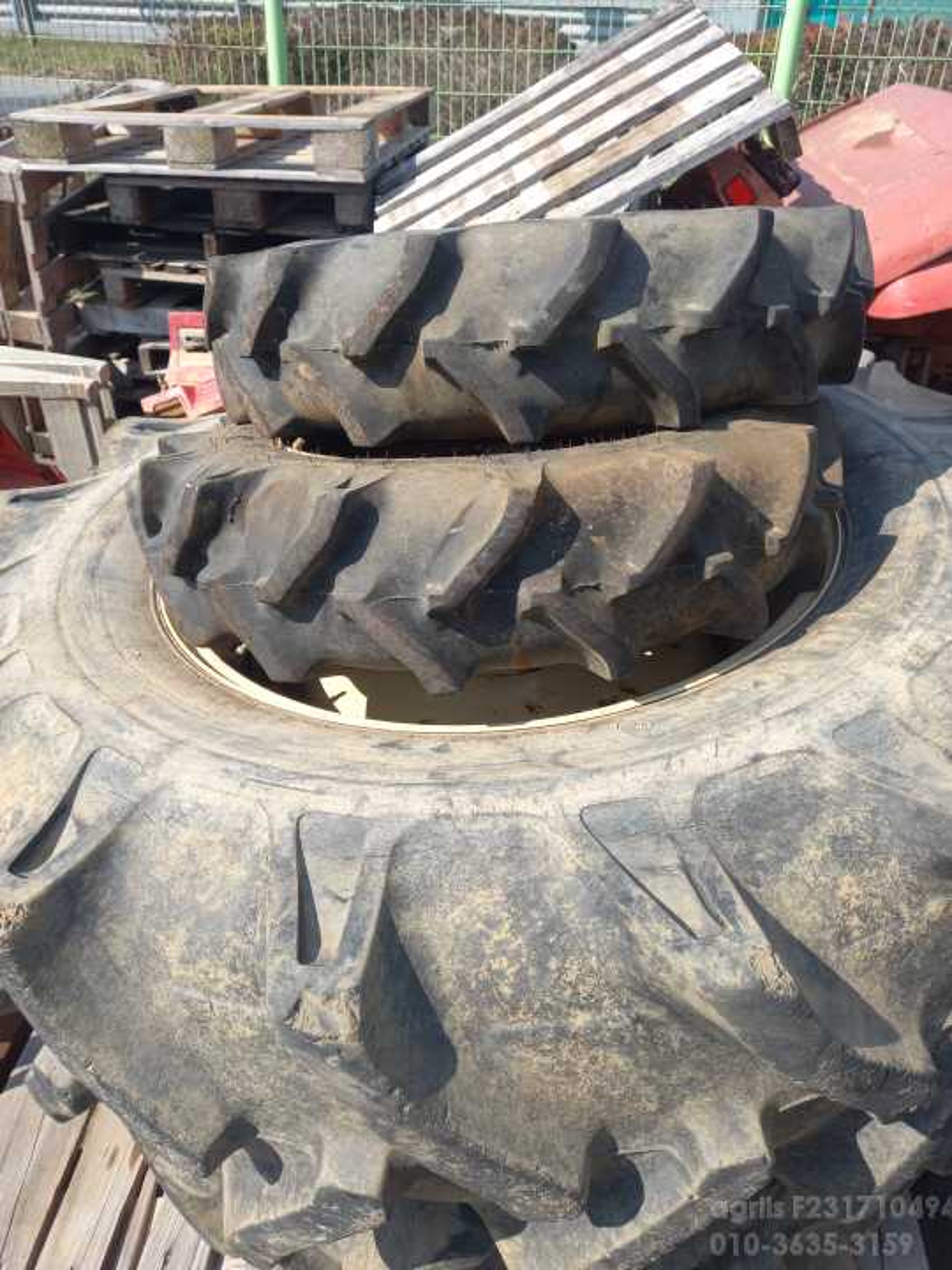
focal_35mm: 25
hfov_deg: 54.9
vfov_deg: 69.4
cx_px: 476
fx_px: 917
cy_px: 635
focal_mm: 4.6
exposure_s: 1/410
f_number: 2
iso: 25
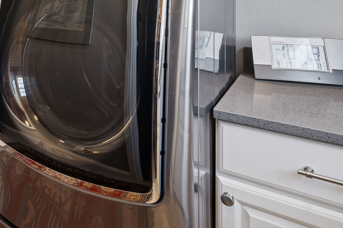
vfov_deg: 34.1
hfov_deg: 47.7
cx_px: 22
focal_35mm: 35
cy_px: -5
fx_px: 333
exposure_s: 1/5
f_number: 9
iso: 400
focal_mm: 17
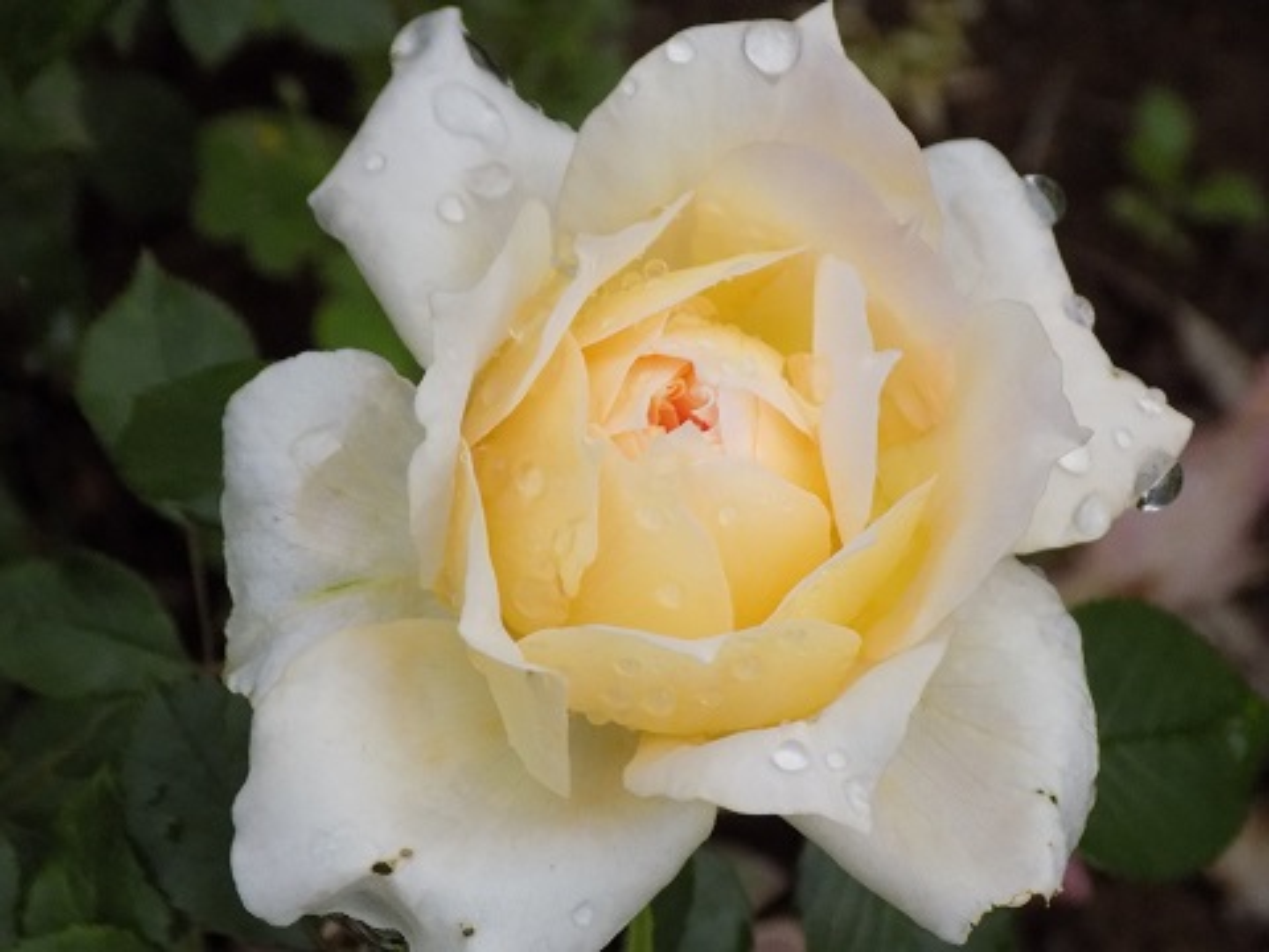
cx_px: 634
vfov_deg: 12.6
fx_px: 4326
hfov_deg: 16.7
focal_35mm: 118
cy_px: 476
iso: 400
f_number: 4.8
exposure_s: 1/25
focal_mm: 20.9
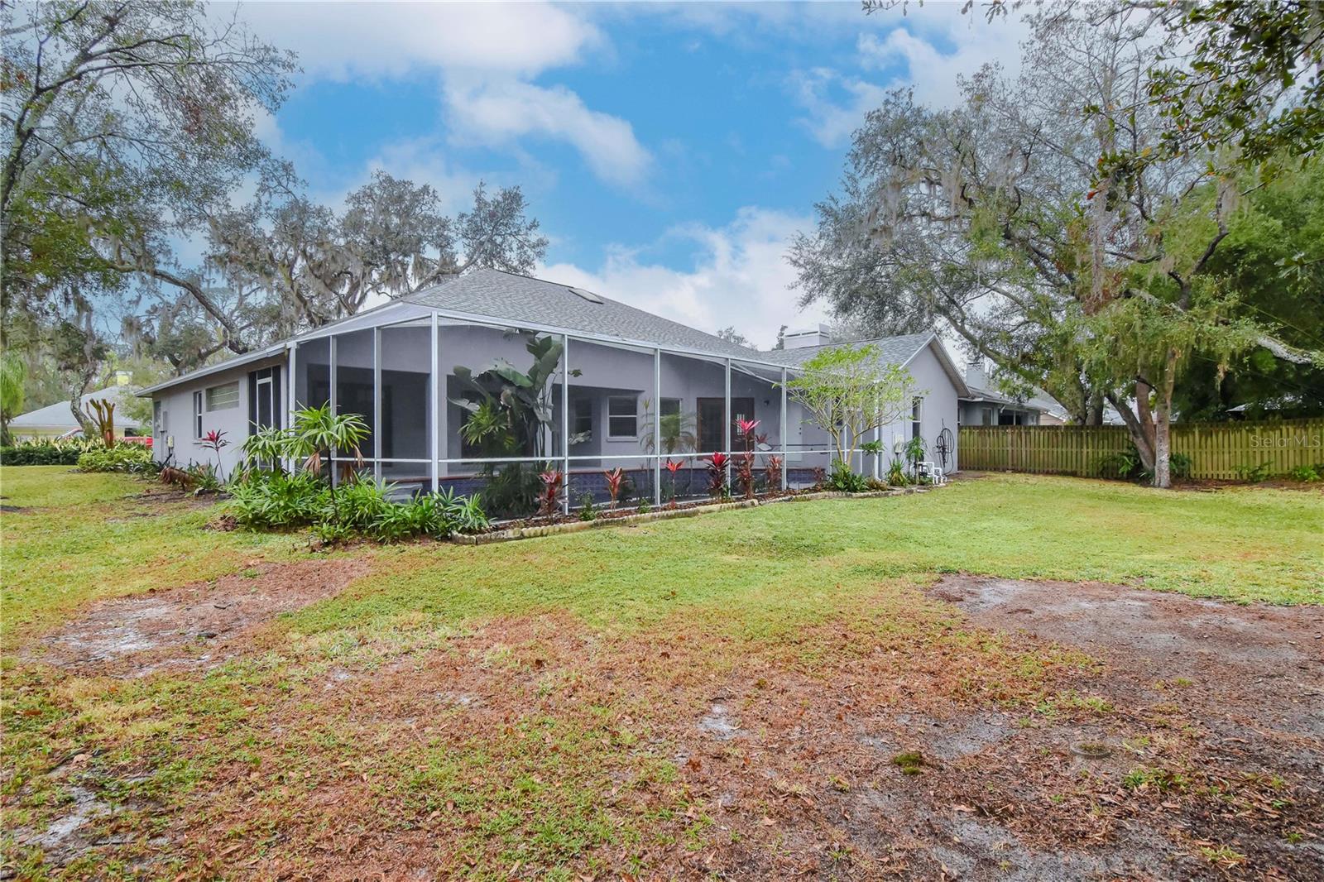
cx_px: 662
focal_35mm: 16
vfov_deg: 72.0
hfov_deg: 95.0
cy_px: 441
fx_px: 607
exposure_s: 1/250
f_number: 8
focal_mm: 11
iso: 1250
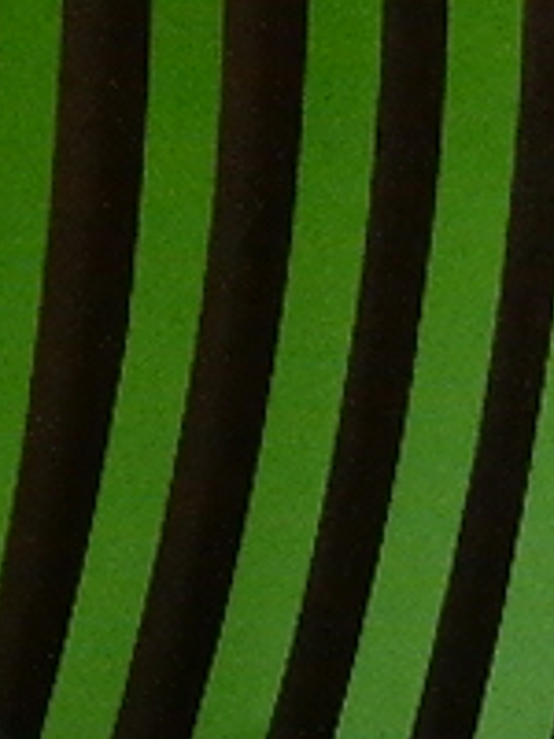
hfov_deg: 5.6
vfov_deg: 7.7
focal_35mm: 249
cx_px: -1064
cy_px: 1315
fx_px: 5313
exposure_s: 1/40
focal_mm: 20
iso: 3200
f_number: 3.5
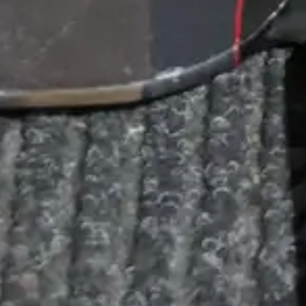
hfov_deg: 9.2
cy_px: 17
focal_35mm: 185
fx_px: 1850
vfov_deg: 9.4
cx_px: 436
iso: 800
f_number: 3.6
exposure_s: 1/60
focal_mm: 15
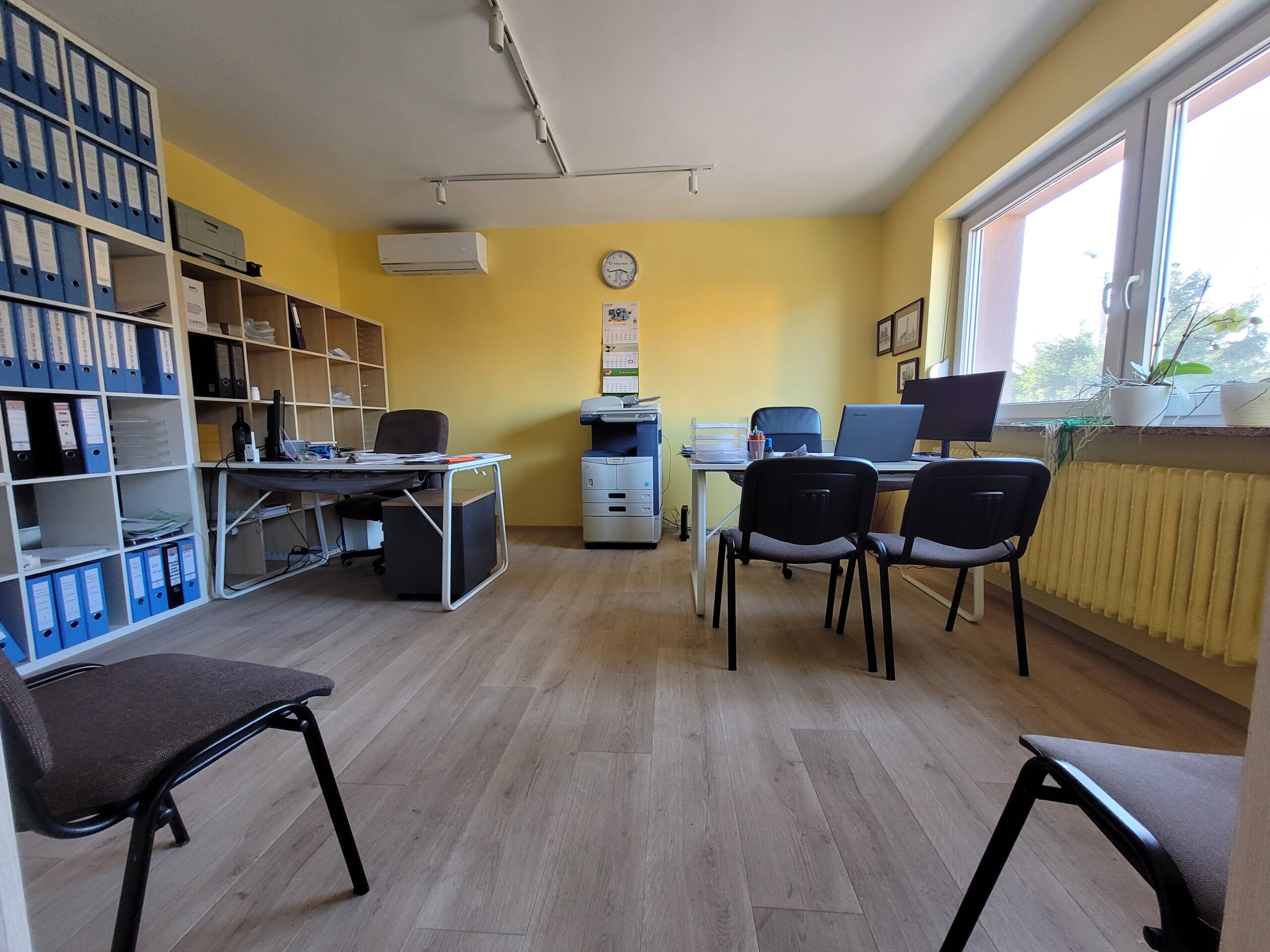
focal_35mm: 13
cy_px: 476
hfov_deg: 106.2
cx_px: 635
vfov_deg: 89.9
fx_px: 477
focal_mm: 1.74
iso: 160
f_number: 2.2
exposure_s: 1/50
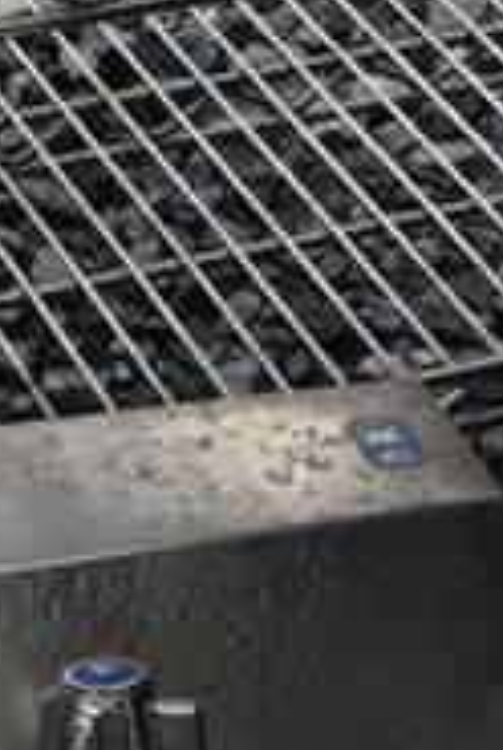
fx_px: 2777
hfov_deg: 10.3
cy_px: 1174
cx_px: 296
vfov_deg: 14.2
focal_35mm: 133
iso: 200
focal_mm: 18
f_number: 7.1
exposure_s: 1/320
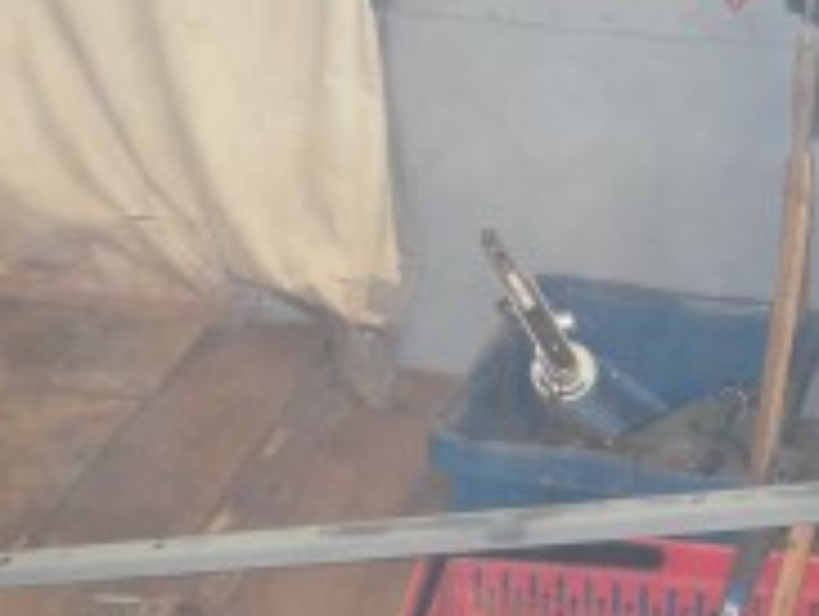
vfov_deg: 17.0
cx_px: 461
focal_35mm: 86
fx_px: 2037
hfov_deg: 22.7
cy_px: 540
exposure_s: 1/30
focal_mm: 6.3
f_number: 3.3
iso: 200
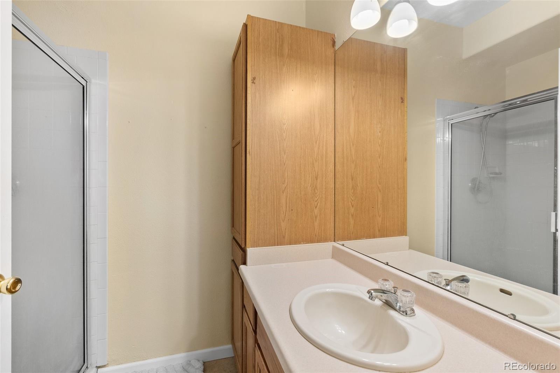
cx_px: 280
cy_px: 186
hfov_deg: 96.7
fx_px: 249
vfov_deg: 73.8
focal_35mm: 16
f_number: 9
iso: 500
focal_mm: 16
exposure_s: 1/3
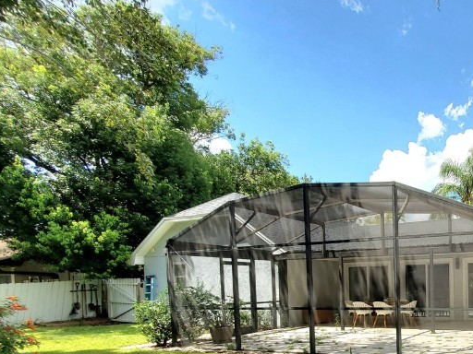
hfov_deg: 55.1
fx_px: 355
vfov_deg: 49.2
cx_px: 454
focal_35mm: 26
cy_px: 295
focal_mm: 1.8
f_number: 2.2
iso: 50
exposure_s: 1/714
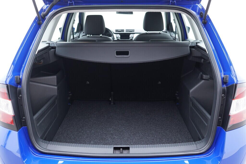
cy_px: 82
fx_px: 246
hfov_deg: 53.1
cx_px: 123
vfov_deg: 36.9
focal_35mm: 36
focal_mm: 24
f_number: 2.8
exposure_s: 1/40
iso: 400
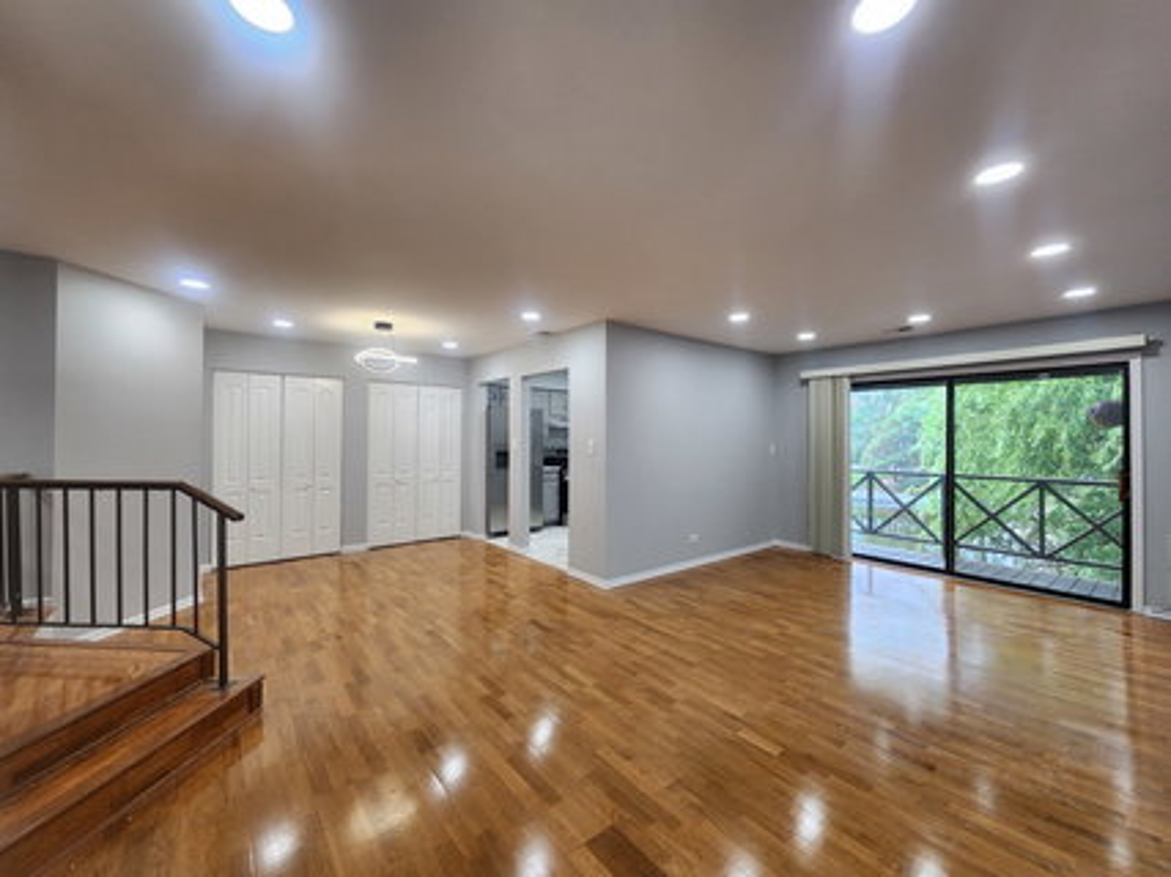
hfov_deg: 106.2
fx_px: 440
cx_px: 586
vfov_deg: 89.9
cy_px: 438
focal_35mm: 13
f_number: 2.2
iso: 160
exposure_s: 1/60
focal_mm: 2.2
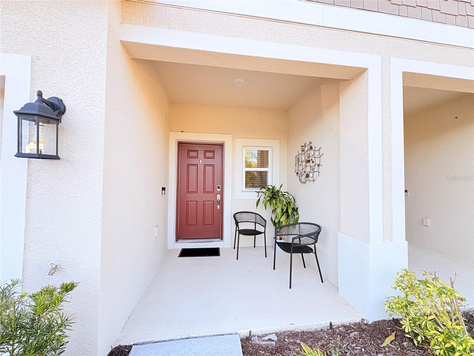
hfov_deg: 102.1
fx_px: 192
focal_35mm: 14
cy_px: 178
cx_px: 237
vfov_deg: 85.7
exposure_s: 1/99
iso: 100
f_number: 2.2
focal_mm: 2.22
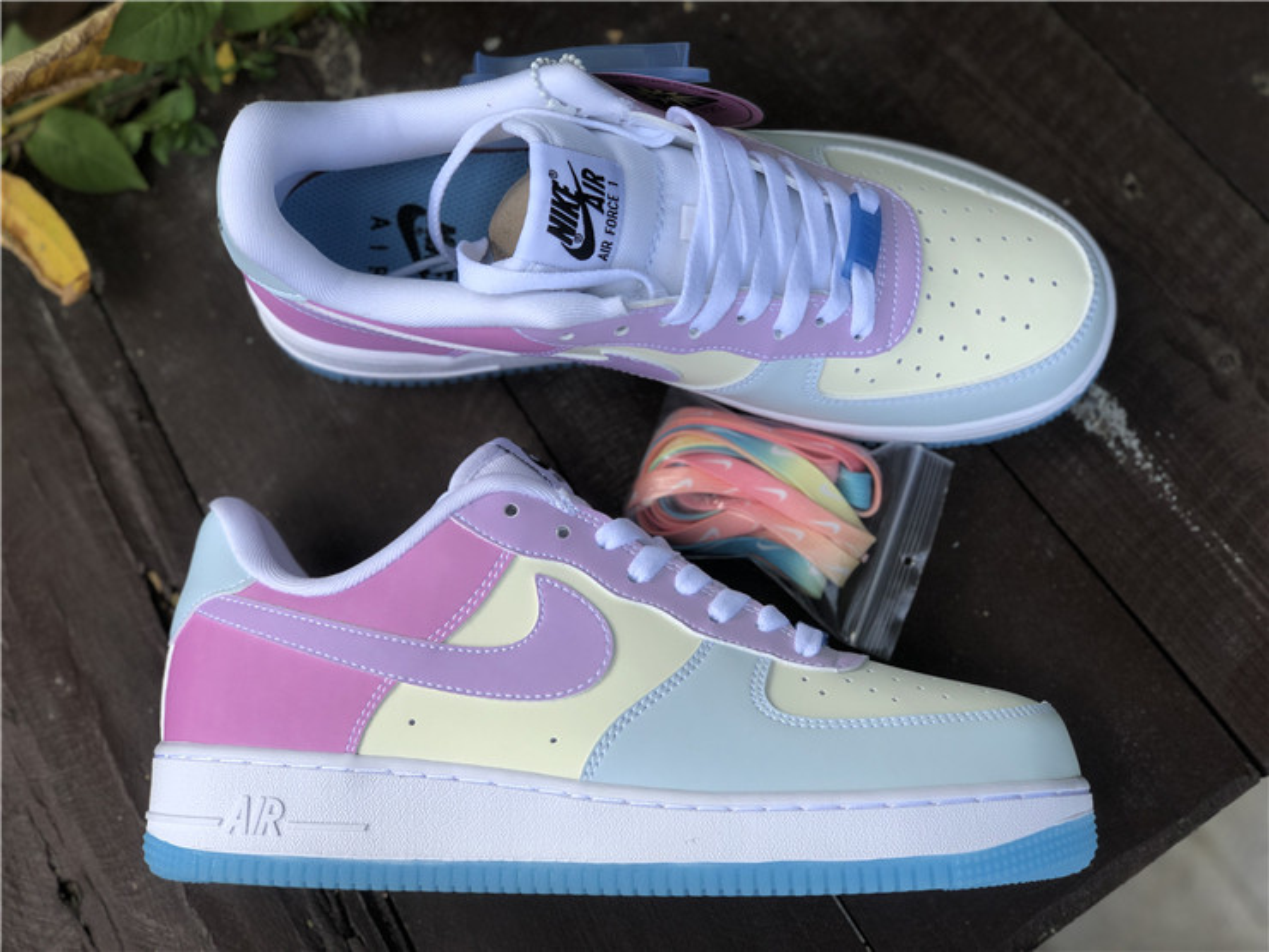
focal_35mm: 52
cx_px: 634
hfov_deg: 36.8
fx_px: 1906
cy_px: 476
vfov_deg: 28.0
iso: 16
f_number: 2.4
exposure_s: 1/120
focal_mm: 6
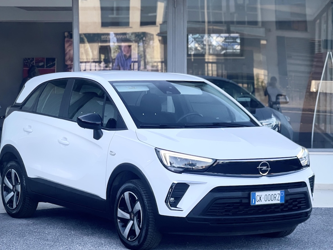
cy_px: 157
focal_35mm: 84
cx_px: 154
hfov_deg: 23.3
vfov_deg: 17.5
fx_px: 808
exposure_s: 1/121
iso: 32
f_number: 2.2
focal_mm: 7.5
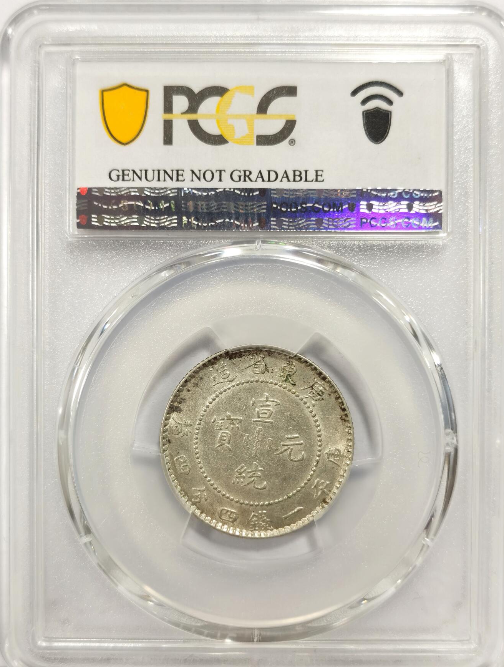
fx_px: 1082
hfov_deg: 26.2
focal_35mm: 56
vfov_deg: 34.3
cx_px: 254
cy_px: 344
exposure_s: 1/100
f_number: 16
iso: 100
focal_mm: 5.56
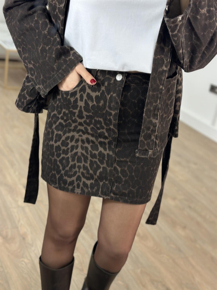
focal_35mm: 48
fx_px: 401
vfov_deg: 39.7
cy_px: 145
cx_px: 108
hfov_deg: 30.3
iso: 80
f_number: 1.78
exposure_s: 1/141
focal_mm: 6.86
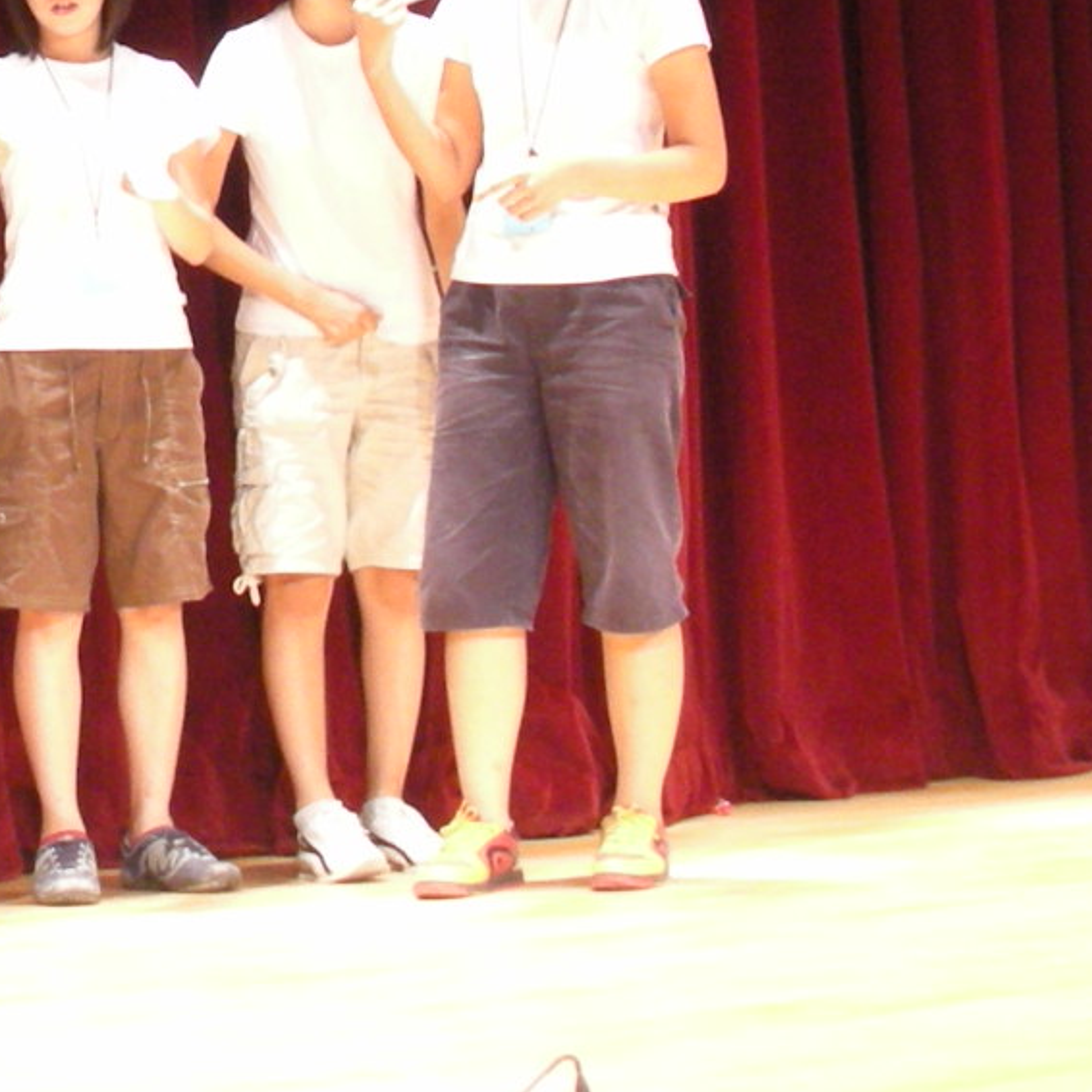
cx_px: -426
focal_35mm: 112
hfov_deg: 14.7
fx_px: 3997
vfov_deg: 14.9
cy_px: -282
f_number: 3
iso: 200
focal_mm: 5.8
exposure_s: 1/22
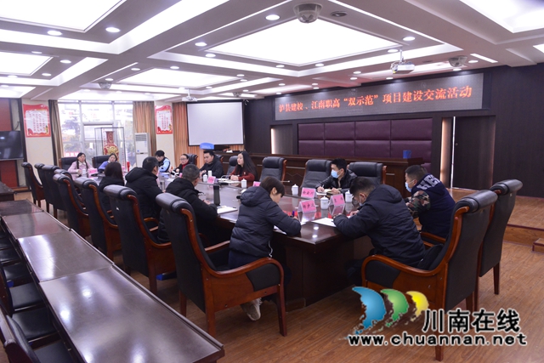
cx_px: 272
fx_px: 363
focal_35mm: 24
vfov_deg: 53.2
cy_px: 182
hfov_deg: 73.7
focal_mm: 24
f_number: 10
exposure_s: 1/40
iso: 5000
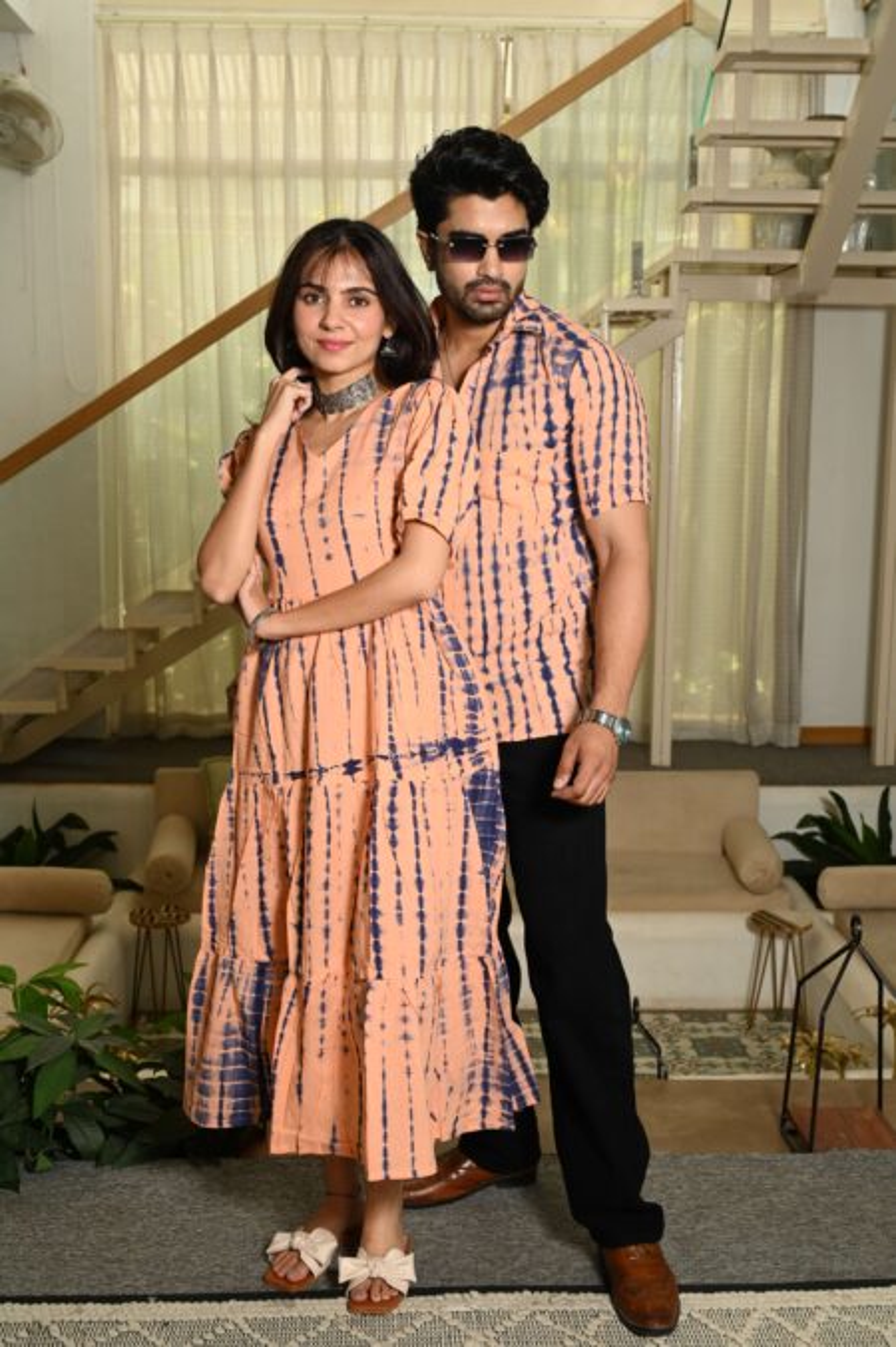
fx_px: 1532
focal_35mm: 41
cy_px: 674
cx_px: 448
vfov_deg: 47.4
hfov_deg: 32.6
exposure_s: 1/160
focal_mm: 41
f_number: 7.1
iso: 640
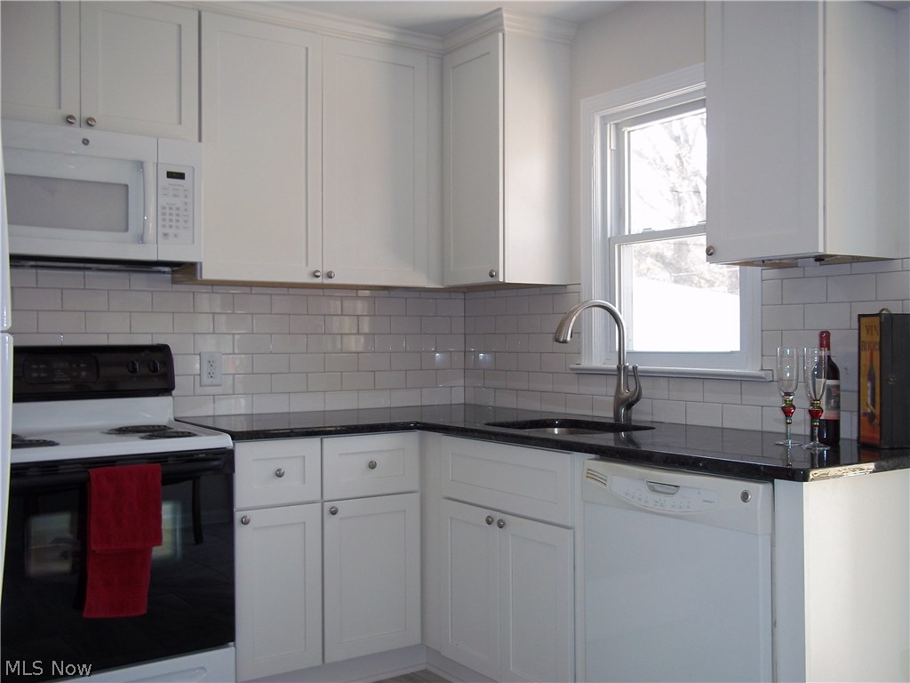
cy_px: 342
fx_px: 946
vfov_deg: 39.7
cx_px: 455
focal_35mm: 36
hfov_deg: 51.4
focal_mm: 6.5
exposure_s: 1/30
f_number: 3.1
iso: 80
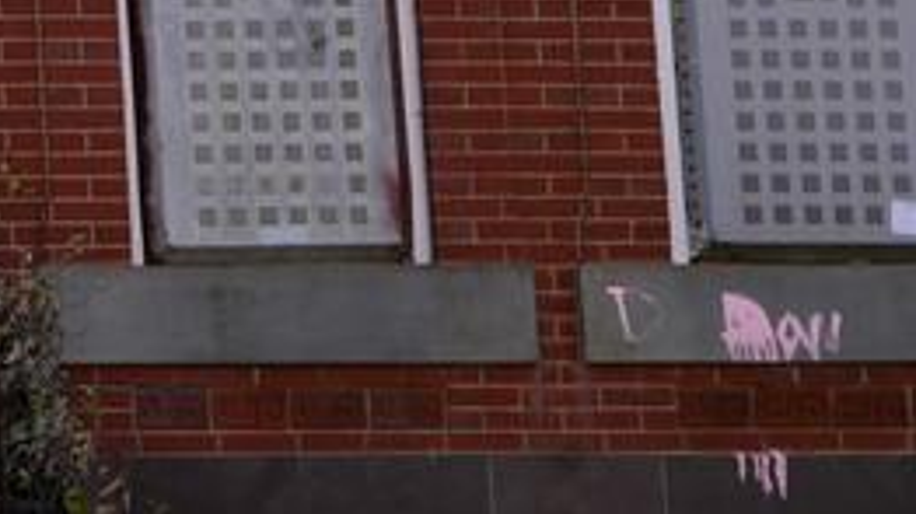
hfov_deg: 7.7
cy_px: -1393
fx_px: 6360
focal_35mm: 262
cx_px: -1199
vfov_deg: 4.3
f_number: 5.6
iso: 100
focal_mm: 32
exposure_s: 1/200
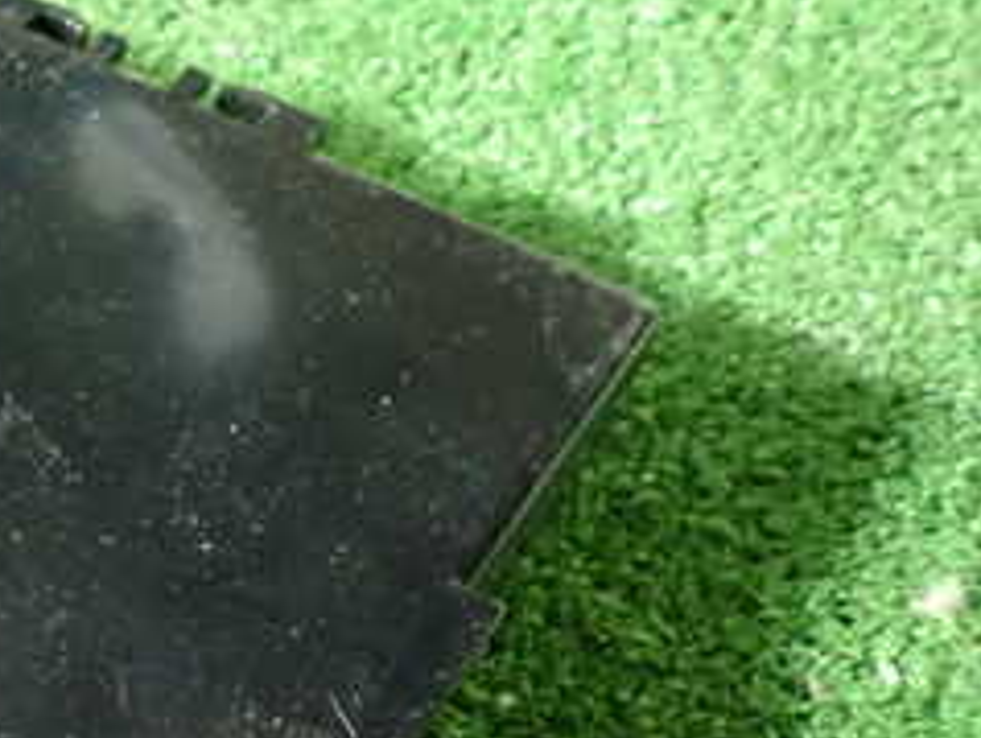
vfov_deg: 22.5
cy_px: 722
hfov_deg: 26.9
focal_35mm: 63
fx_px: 1787
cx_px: -214
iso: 640
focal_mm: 4.5
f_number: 2
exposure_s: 1/30
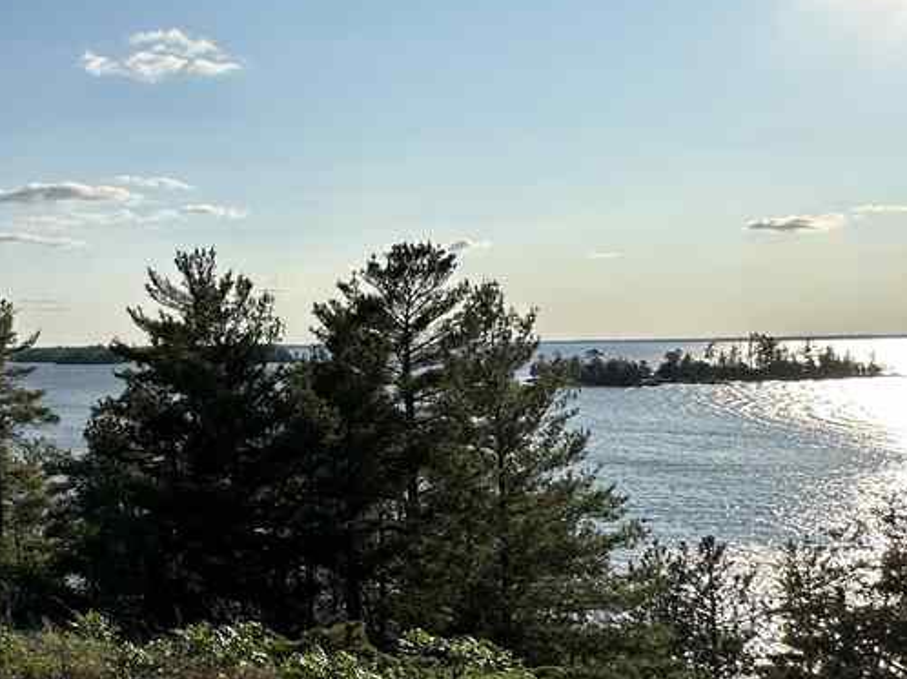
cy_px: 302
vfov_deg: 39.6
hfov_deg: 43.4
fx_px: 943
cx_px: -16
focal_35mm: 36
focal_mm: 2.22
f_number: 2.2
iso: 50
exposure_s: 1/3610
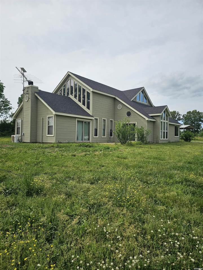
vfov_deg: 73.9
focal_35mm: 23
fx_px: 180
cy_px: 135
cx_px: 102
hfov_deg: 58.9
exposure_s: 1/1245
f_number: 1.7
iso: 10
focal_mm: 6.3
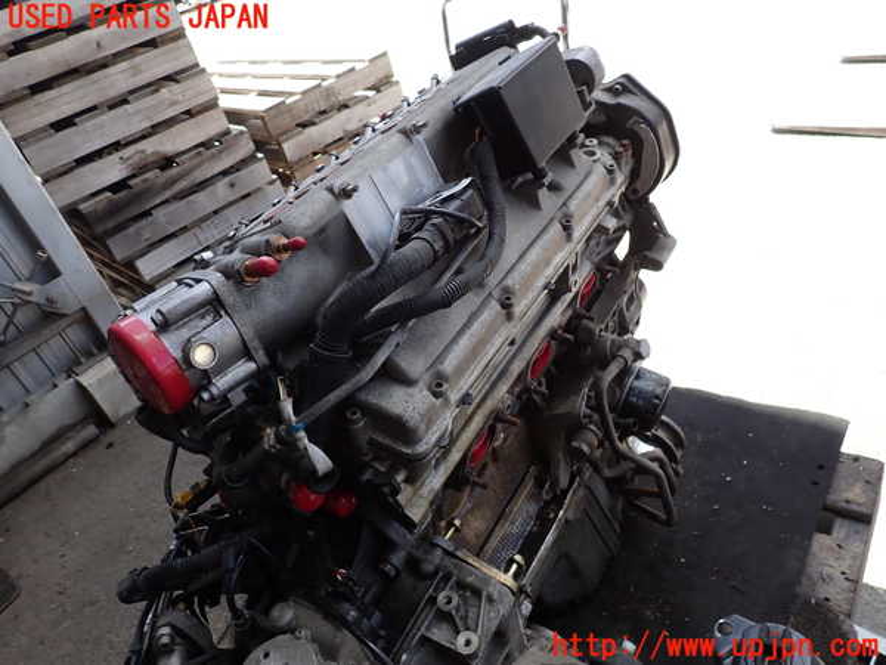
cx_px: 443
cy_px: 332
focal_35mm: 25
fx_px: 640
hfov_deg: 69.4
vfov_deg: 54.9
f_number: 2.8
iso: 100
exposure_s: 1/250
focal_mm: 4.5
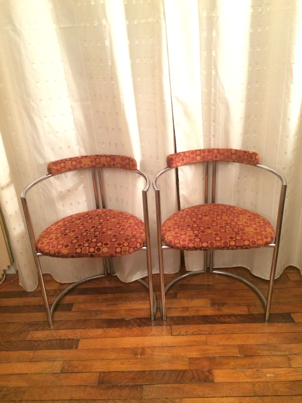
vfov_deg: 61.7
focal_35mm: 29
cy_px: 202
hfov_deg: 48.2
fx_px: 337
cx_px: 151
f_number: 2.2
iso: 400
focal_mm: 4.15
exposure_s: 1/17
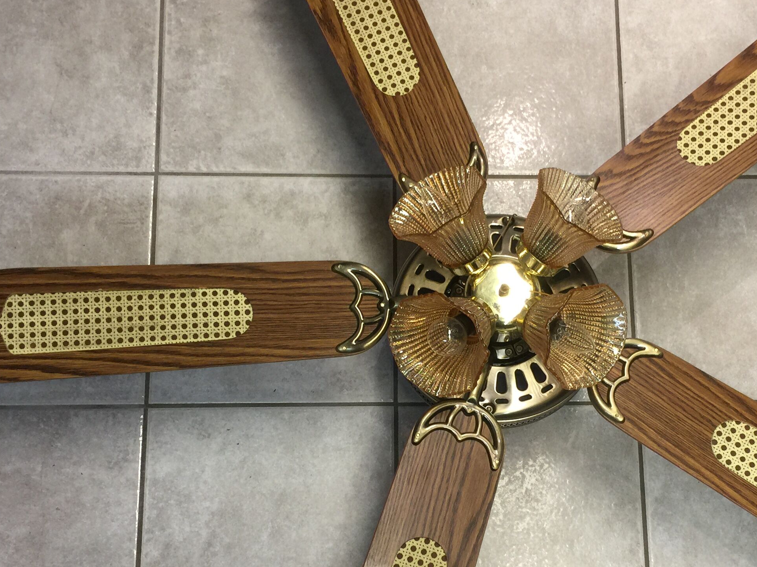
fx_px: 1072
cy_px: 383
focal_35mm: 49
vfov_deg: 29.4
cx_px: 465
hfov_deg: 38.7
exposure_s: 1/33
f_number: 2.2
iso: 40
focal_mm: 4.15
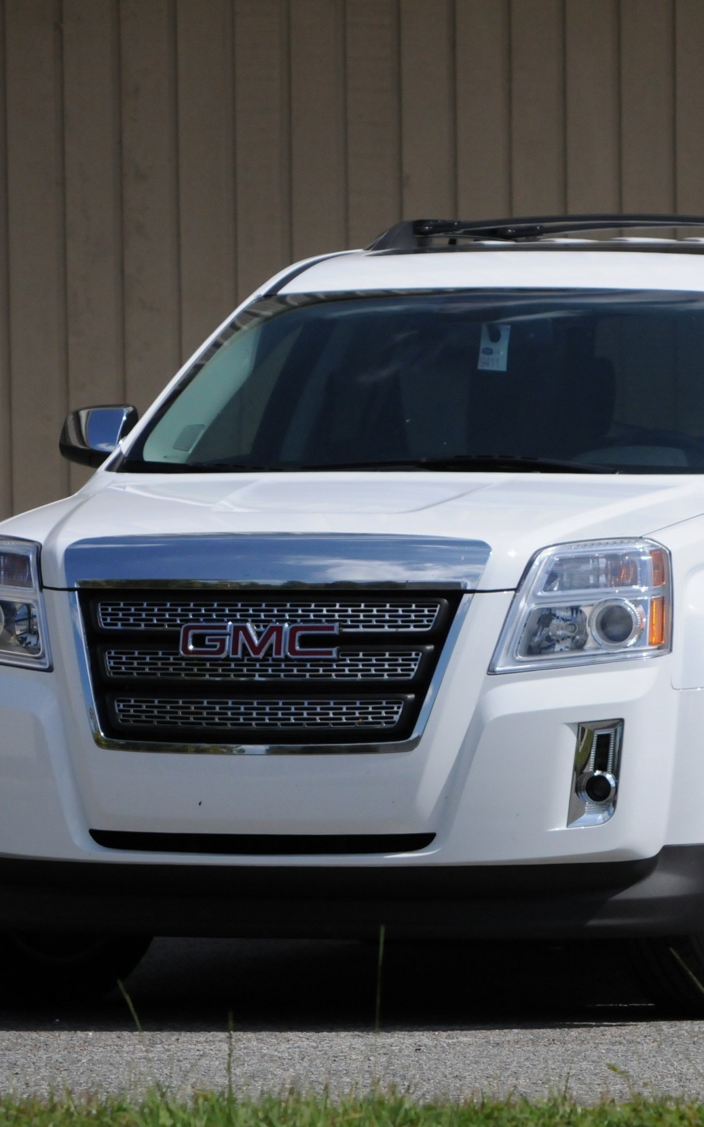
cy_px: 564
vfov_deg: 6.8
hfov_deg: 4.2
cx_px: 530
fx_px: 9539
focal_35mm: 311
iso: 1000
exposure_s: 1/8000
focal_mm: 135
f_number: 7.1
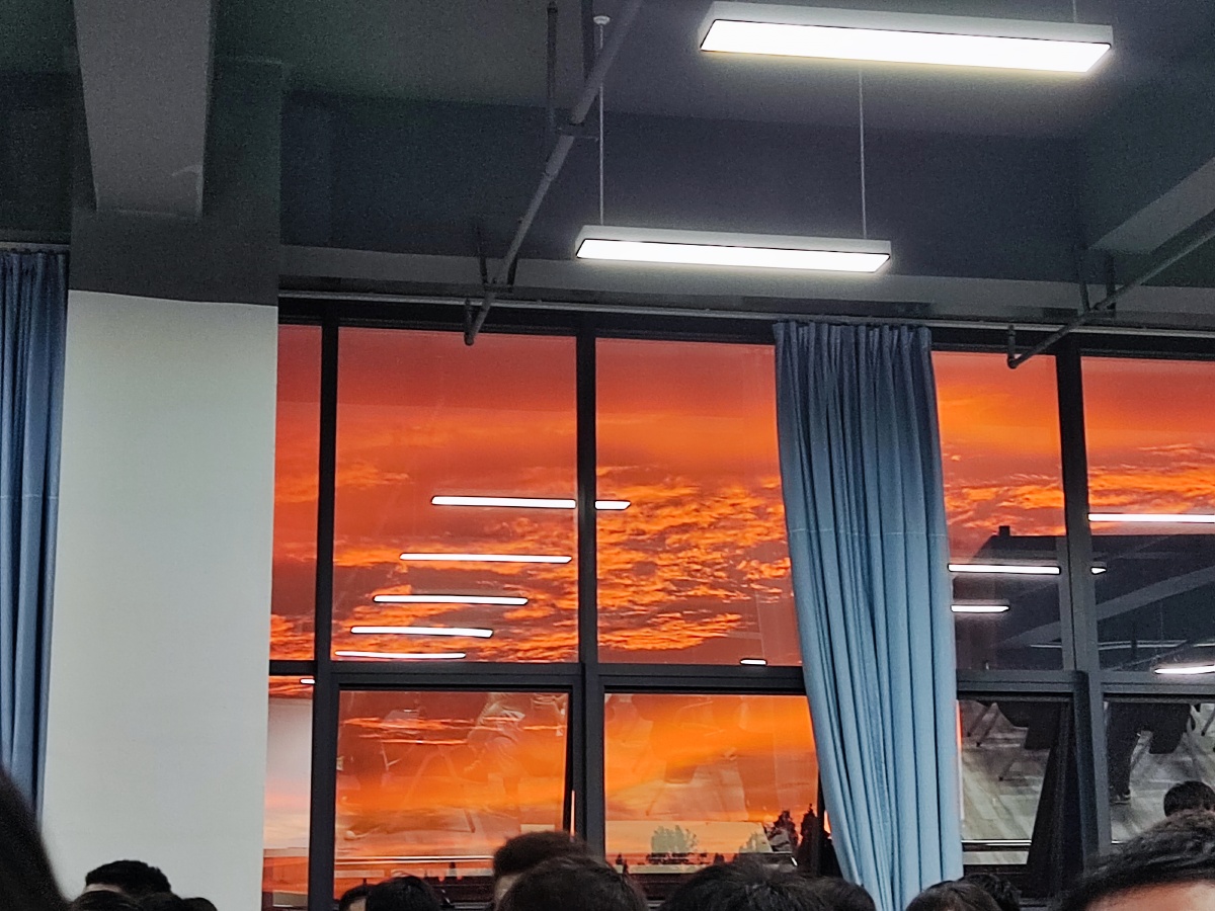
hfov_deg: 31.7
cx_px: 608
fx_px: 2141
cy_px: 456
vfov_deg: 24.0
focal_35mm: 61
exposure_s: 1/50
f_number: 1.79
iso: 95
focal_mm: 4.71
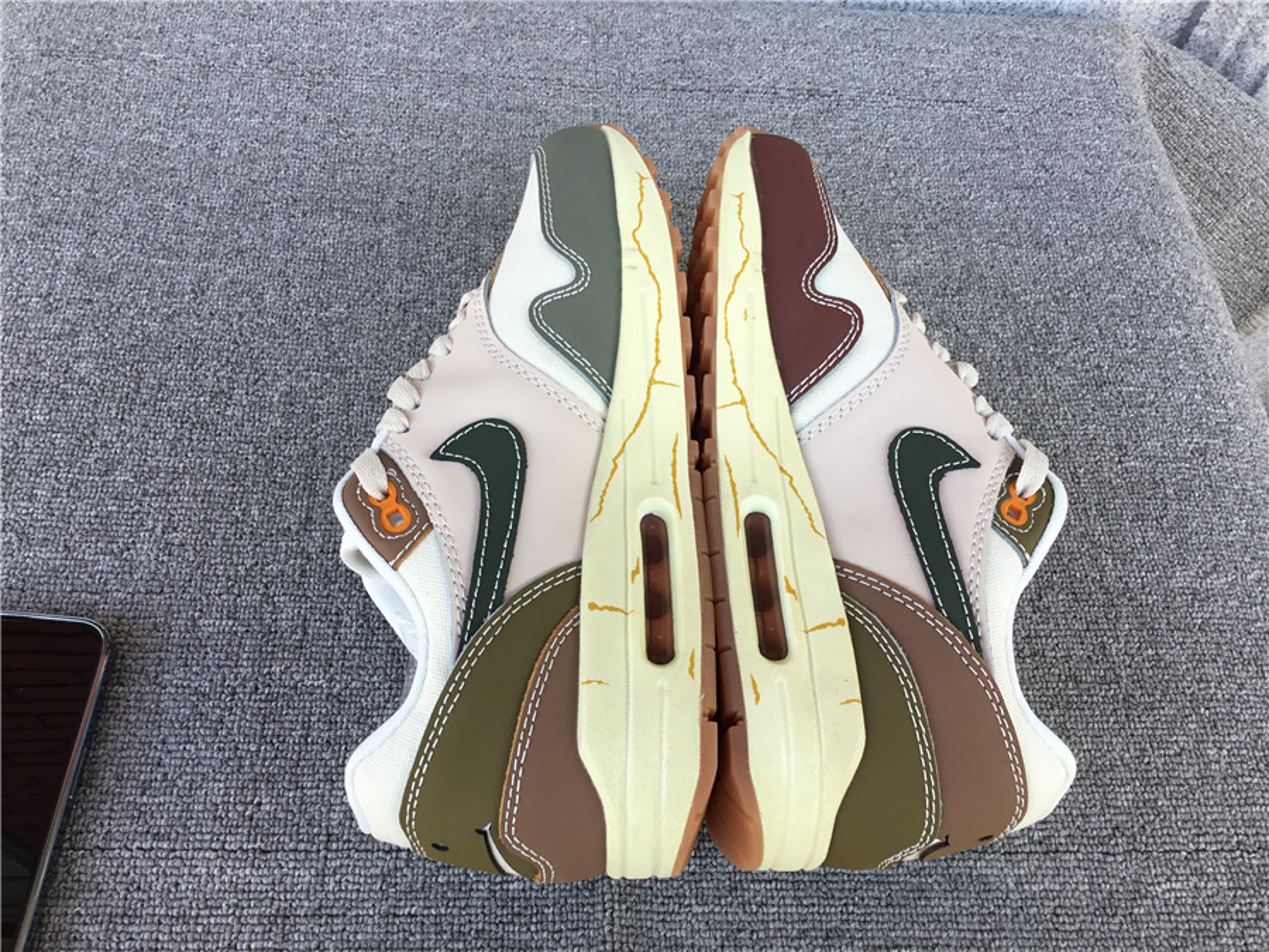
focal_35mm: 31
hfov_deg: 58.4
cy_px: 476
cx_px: 634
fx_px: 1136
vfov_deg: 45.4
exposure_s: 1/109
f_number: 2.4
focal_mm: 3.3
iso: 25
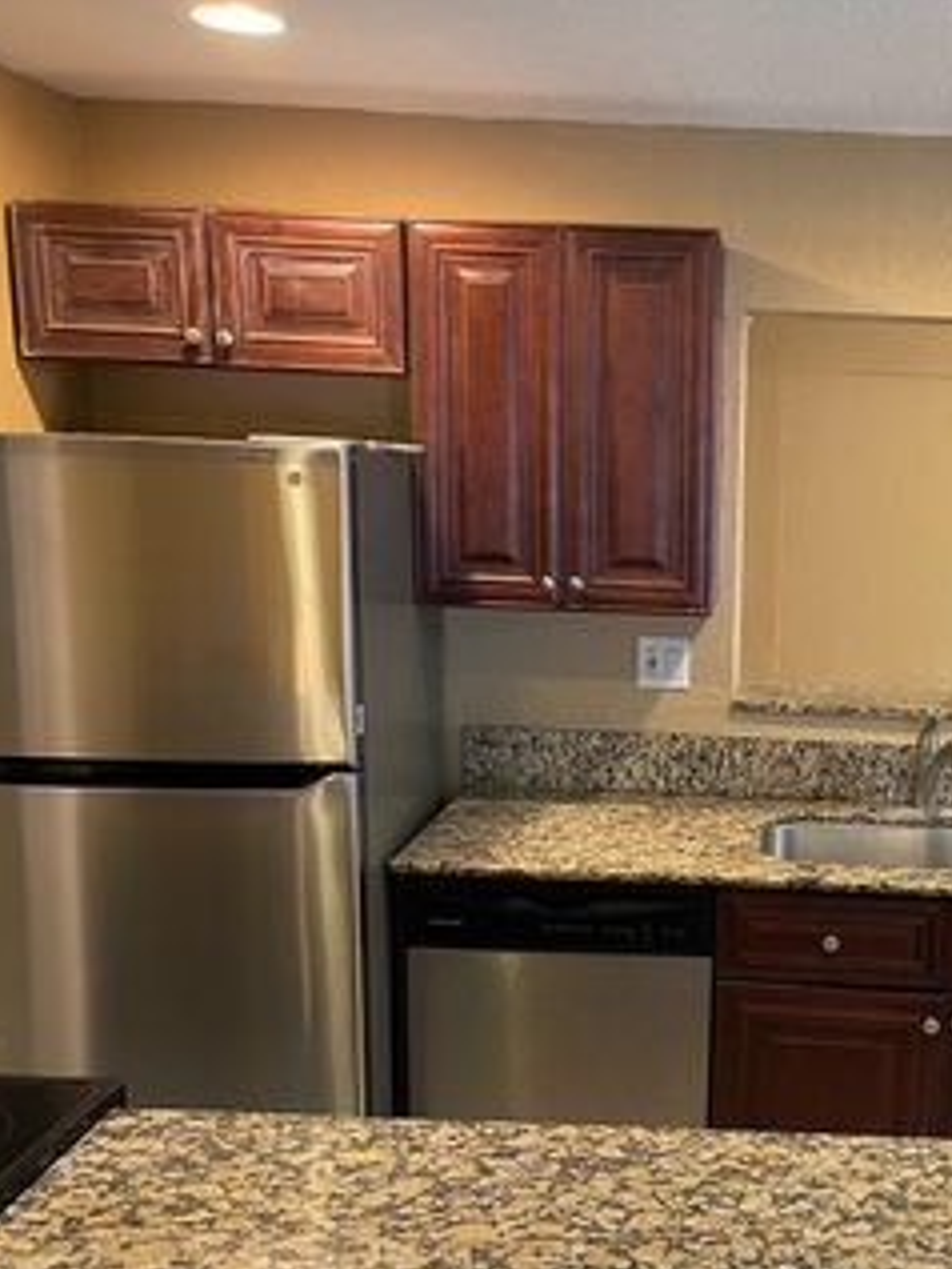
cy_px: 747
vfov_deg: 45.6
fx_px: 1502
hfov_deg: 33.6
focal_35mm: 41
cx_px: 820
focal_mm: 5.1
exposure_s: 1/60
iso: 160
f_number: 1.6
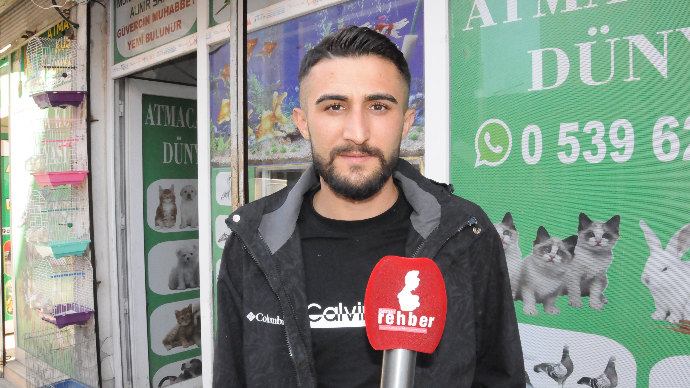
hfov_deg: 66.1
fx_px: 531
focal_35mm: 29
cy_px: 199
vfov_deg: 40.2
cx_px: 349
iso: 3200
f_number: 14
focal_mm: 18
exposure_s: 1/200
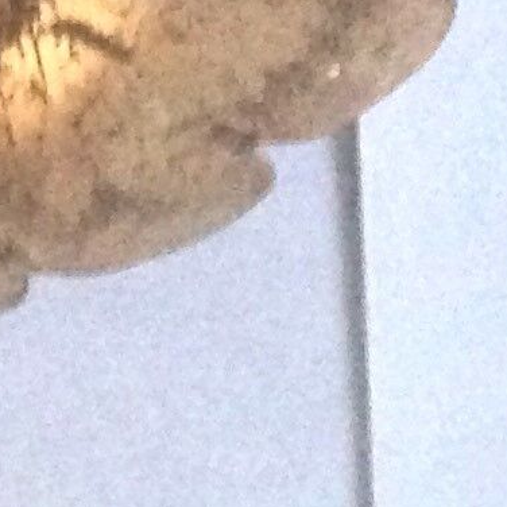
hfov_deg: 6.8
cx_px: -282
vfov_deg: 5.8
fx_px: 4192
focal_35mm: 253
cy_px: -1642
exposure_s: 1/15
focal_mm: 4.12
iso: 640
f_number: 2.4
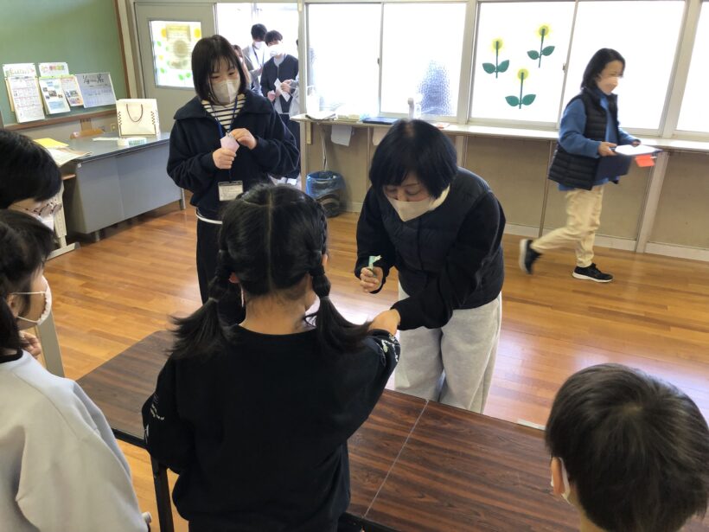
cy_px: 266
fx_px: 573
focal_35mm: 28
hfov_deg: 63.4
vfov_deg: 49.7
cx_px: 354
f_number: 1.8
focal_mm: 3.99
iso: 40
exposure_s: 1/17
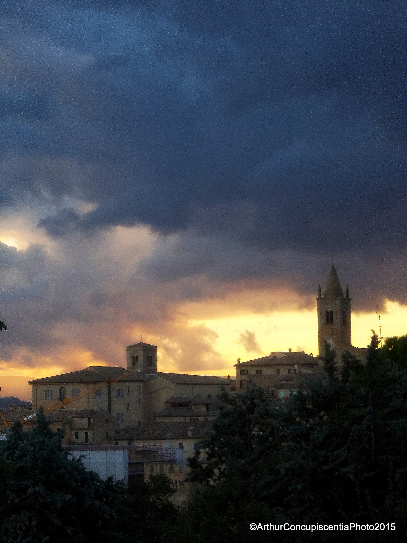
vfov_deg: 17.4
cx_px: 204
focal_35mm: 113
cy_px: 272
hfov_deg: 13.1
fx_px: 1771
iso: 140
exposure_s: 1/60
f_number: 5.8
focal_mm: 16
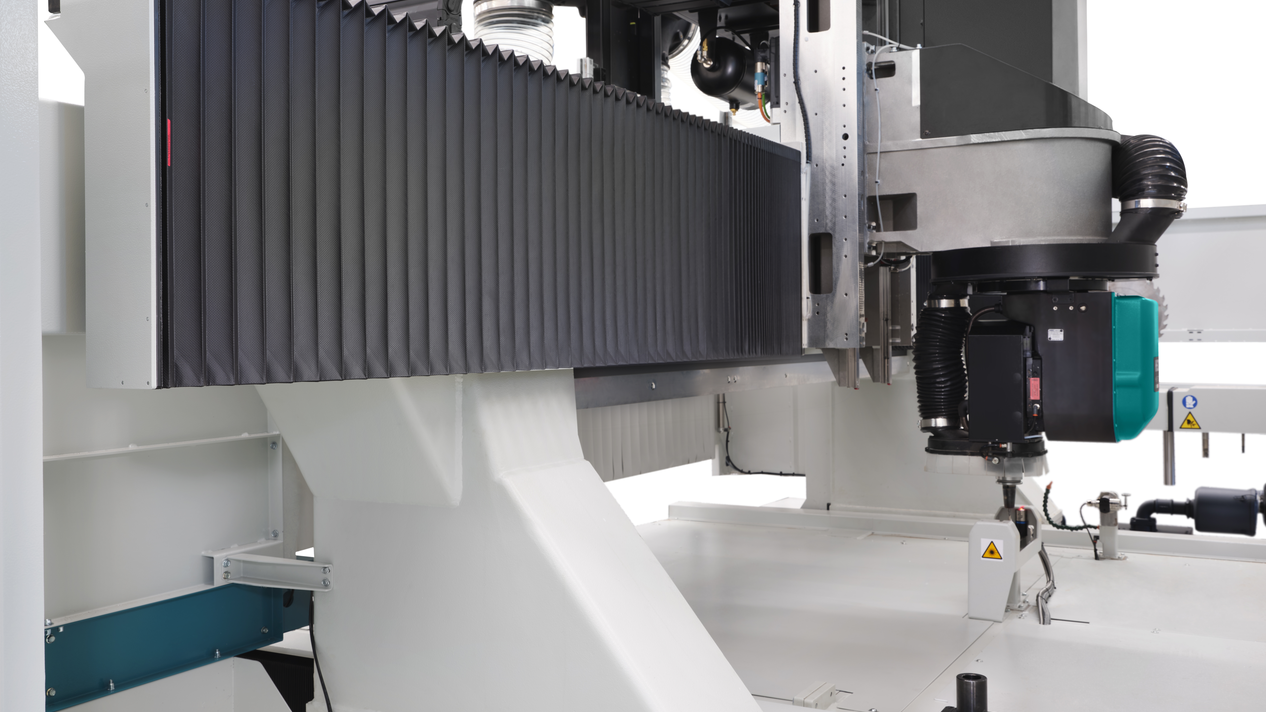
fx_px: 1141
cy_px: 330
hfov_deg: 58.0
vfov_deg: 34.6
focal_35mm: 34
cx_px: 637
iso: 100
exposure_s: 1.5
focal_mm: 39.6
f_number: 11
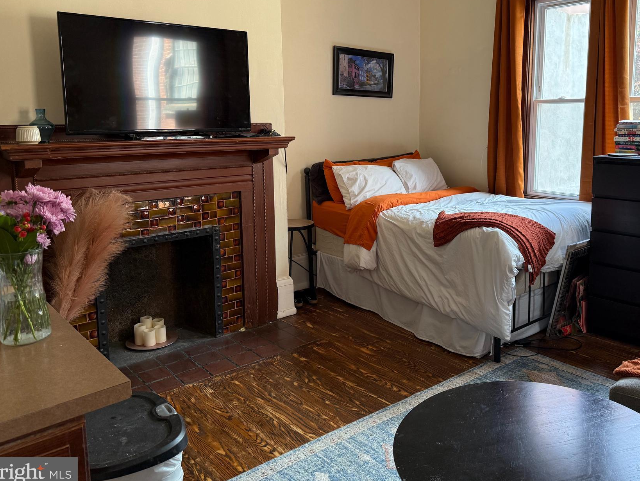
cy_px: 189
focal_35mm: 30
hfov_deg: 59.5
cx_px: 380
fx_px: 555
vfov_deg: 46.5
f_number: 1.78
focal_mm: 6.76
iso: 200
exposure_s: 1/99
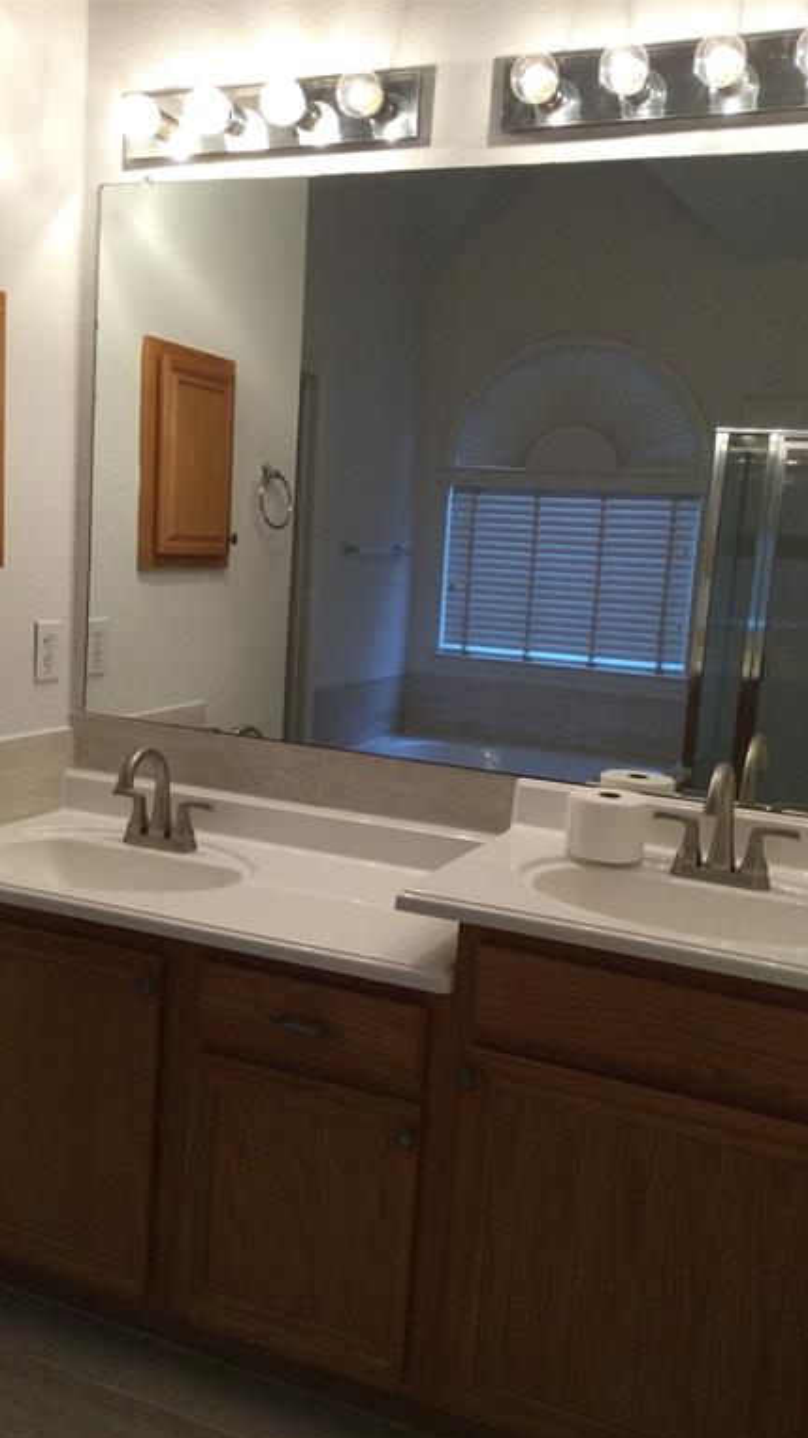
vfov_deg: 58.0
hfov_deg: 34.6
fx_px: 1295
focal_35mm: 34
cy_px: 722
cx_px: 360
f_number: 2.4
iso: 32
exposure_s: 1/30
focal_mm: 3.3
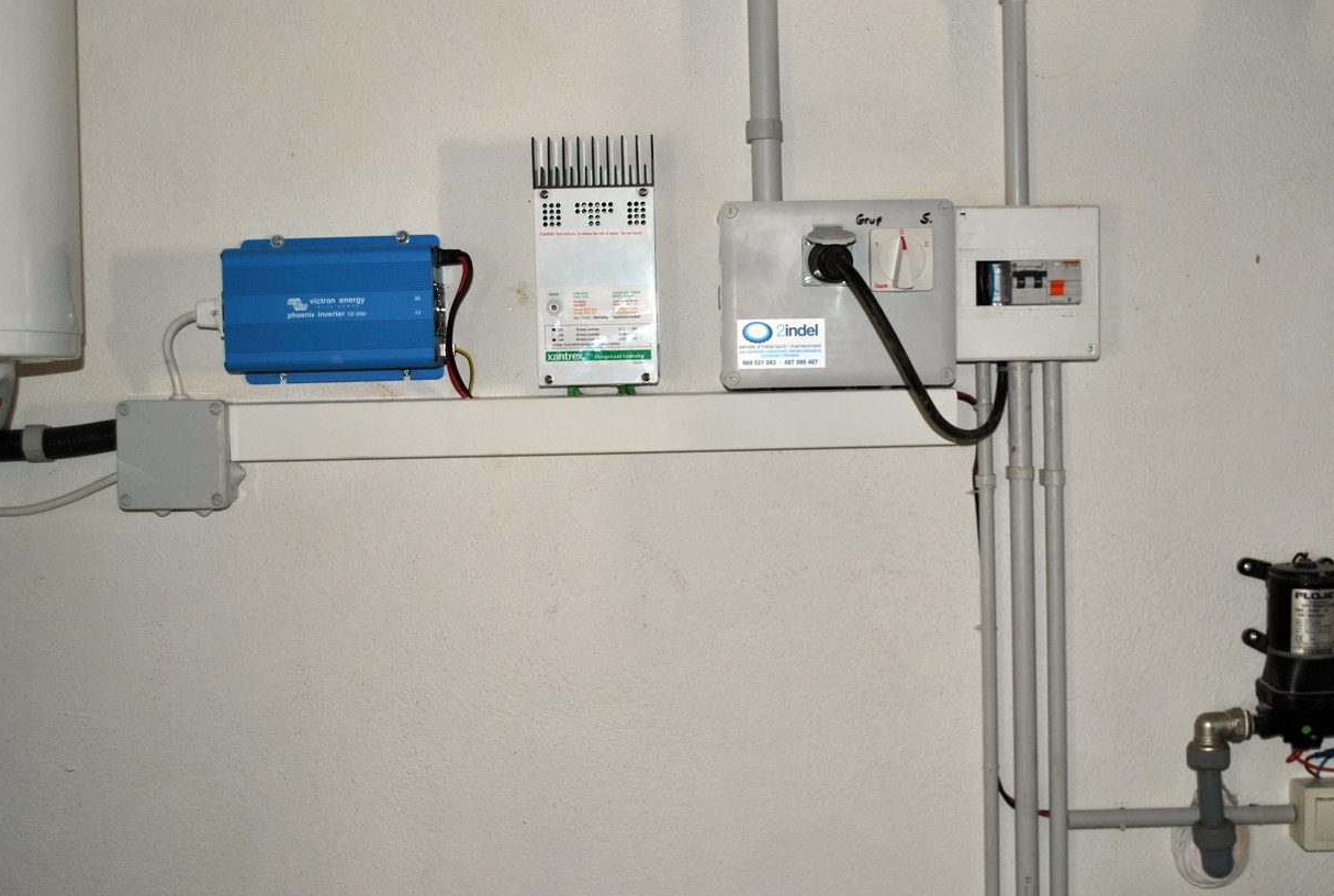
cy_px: 448
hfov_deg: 45.3
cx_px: 721
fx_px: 1597
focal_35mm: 43
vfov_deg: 31.3
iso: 200
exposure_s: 1/60
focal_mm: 26
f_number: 4.2
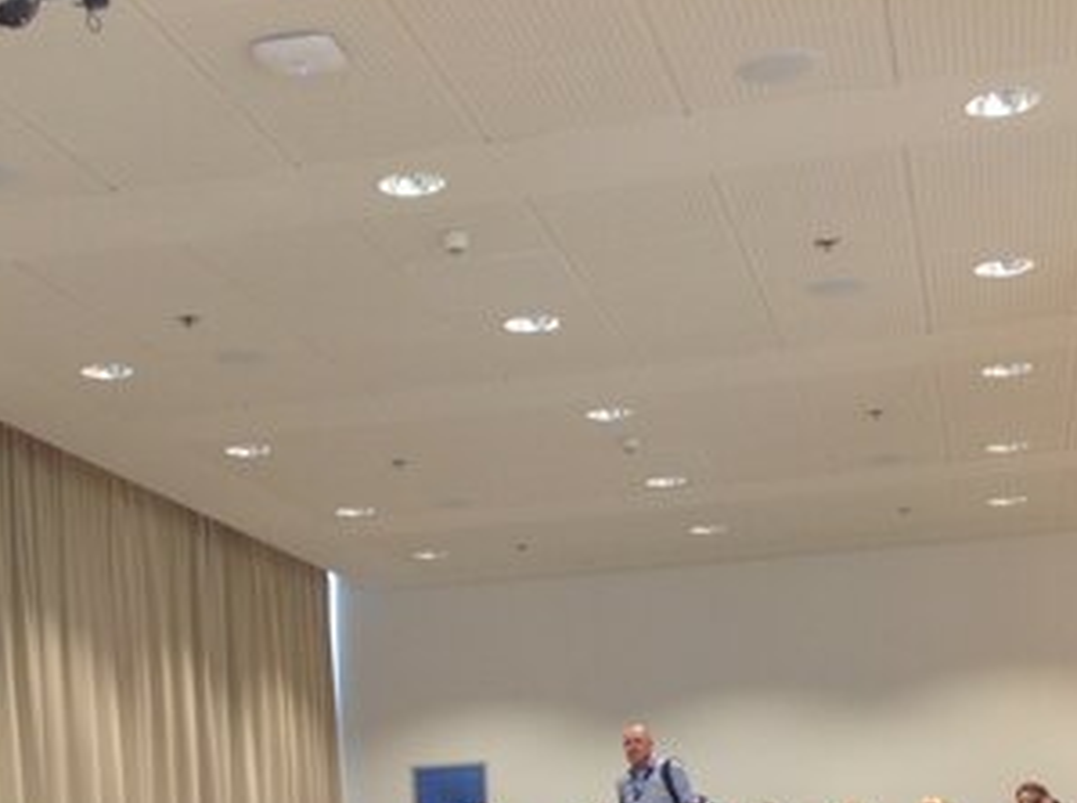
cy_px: 850
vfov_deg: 18.9
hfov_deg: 26.0
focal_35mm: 75
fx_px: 2329
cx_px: 450
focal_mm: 4.28
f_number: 2.4
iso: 64
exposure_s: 1/15
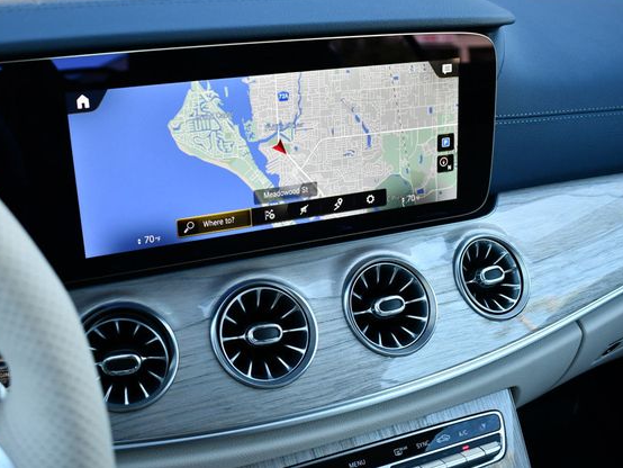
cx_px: 273
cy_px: 230
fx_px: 720
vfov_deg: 36.0
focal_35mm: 40
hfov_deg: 46.7
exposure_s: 1/250
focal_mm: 18
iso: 560
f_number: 3.5
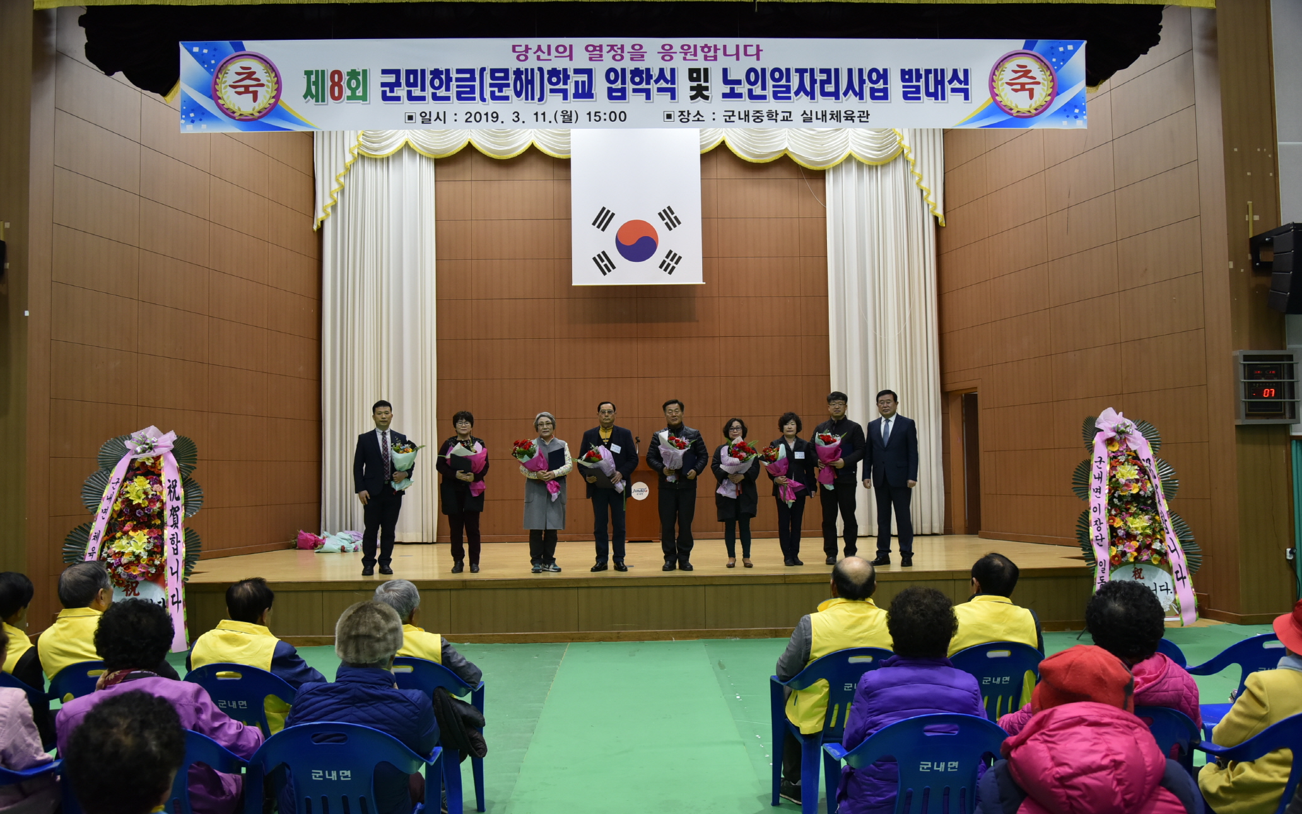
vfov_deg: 44.5
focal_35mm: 28
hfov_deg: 66.5
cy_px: 426
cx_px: 651
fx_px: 994
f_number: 4.5
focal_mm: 27
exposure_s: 1/125
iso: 1000
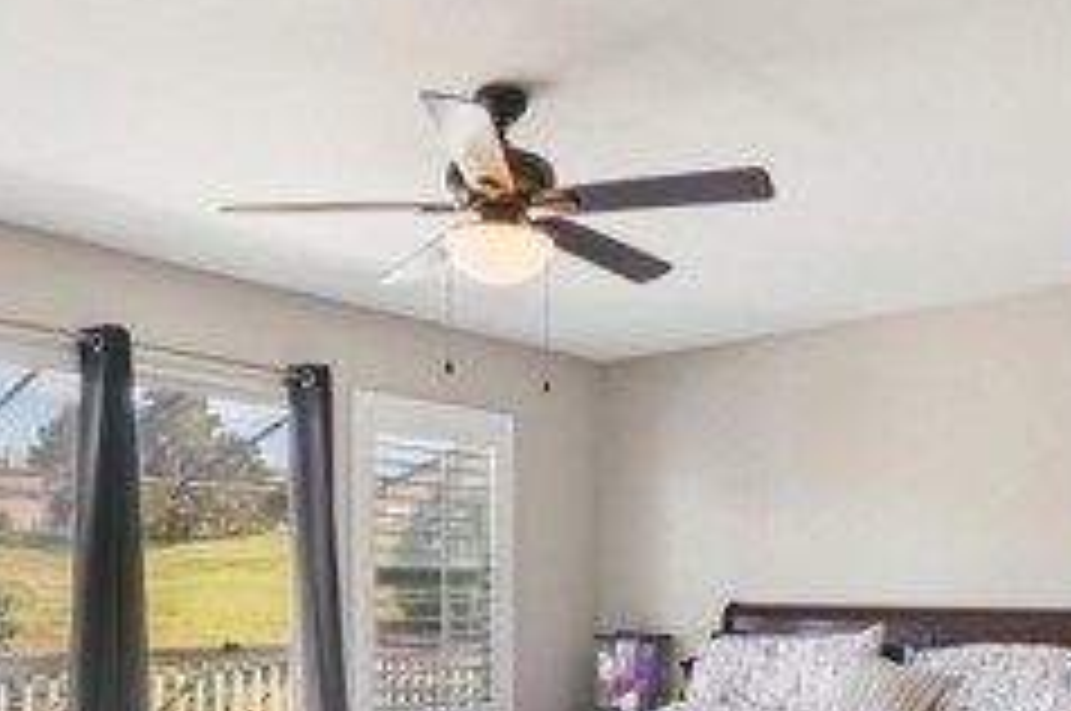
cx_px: 558
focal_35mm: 35
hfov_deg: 54.5
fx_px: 1040
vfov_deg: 36.1
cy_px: 598
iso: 320
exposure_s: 1/30
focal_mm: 13
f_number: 9
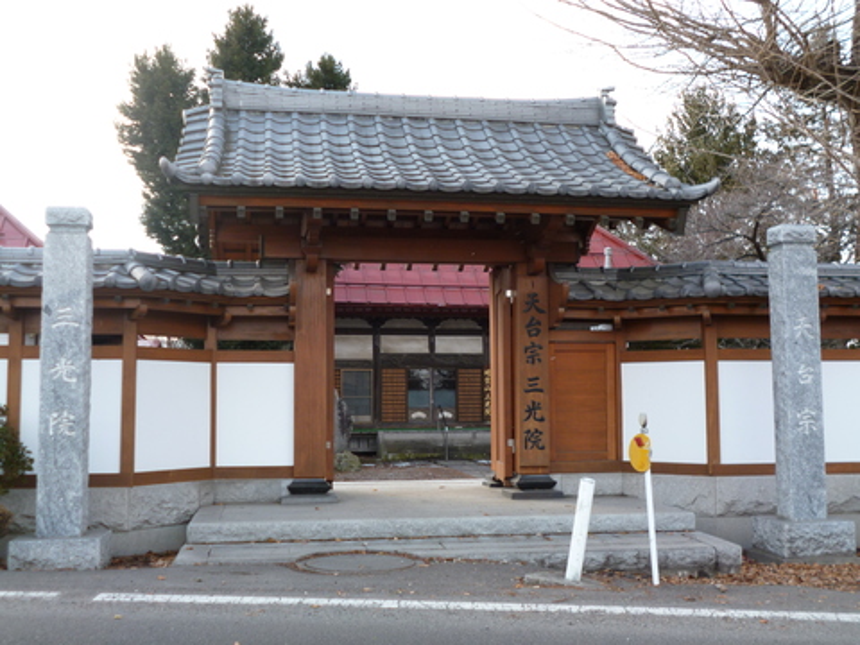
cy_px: 322
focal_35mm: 38
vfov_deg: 37.7
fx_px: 944
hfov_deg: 49.0
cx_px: 430
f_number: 3.2
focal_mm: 6.8
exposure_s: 1/125
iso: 100
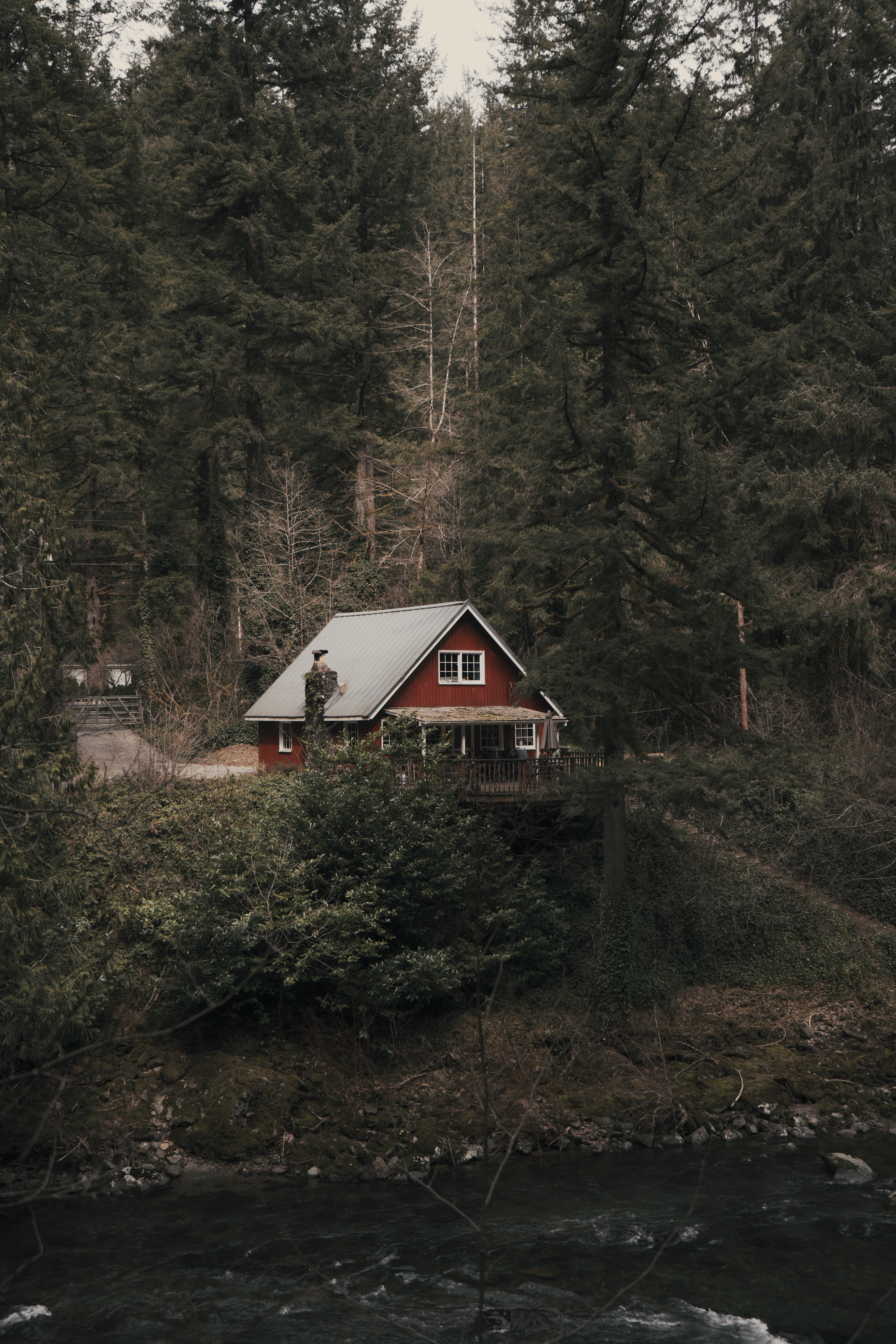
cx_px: 448
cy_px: 672
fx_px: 1680
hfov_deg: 29.9
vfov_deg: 43.6
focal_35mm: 45
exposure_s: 1/640
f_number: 4.5
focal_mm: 45
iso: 800
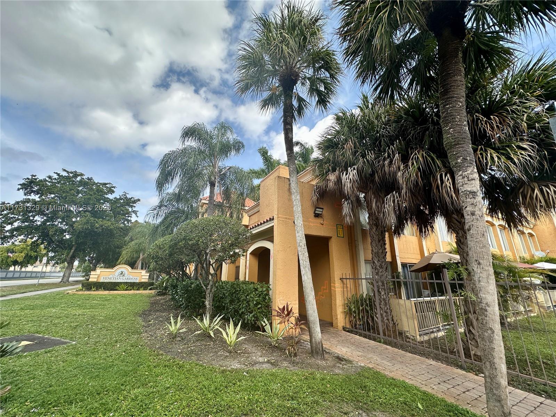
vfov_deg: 85.7
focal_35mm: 14
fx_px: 225
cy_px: 208
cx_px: 278
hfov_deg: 102.1
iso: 40
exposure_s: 1/774
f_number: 2.2
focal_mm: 2.22
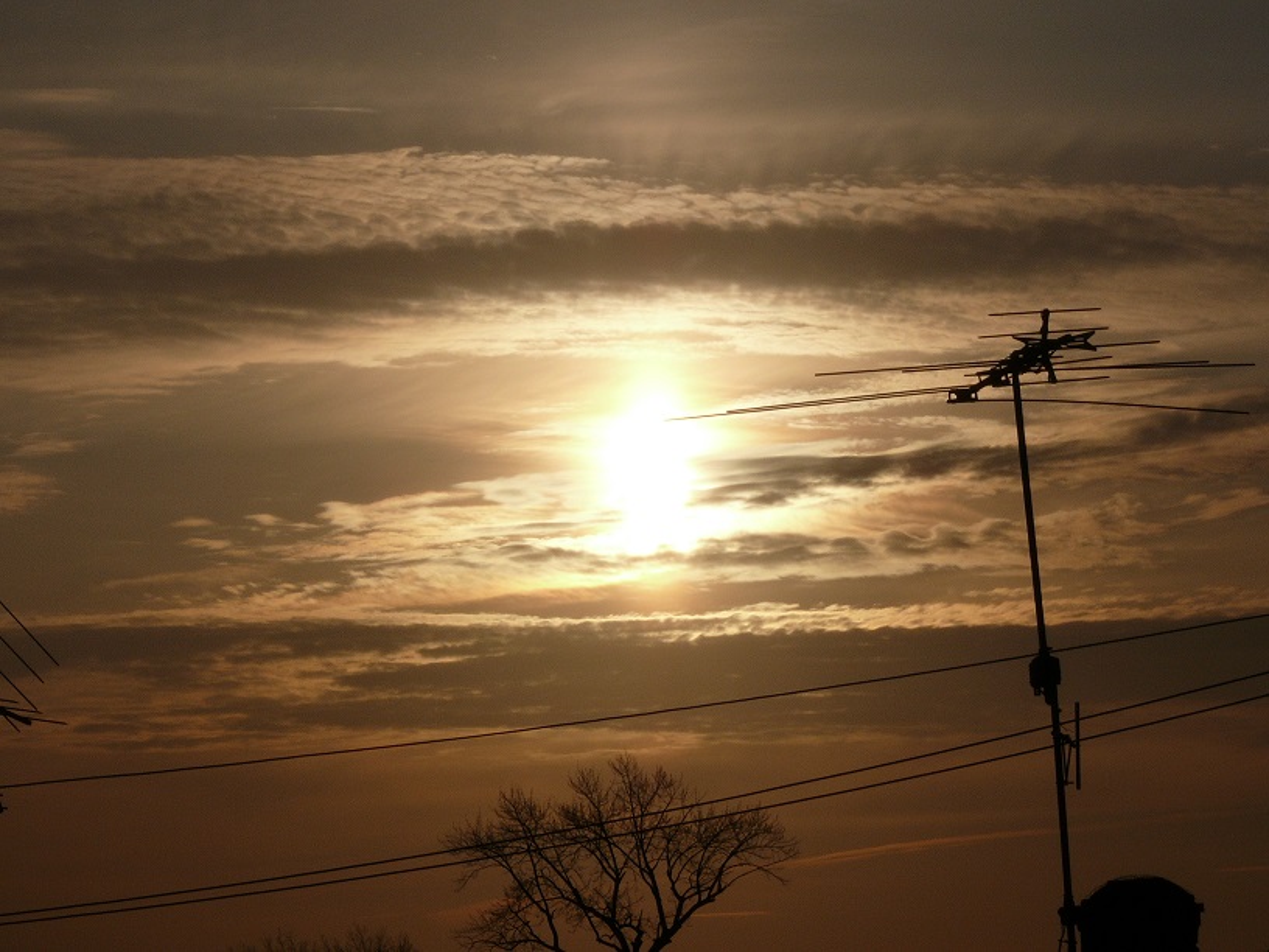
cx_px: 634
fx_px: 5975
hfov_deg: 12.1
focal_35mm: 163
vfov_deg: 9.1
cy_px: 476
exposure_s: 1/2000
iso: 100
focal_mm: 30.9
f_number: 11
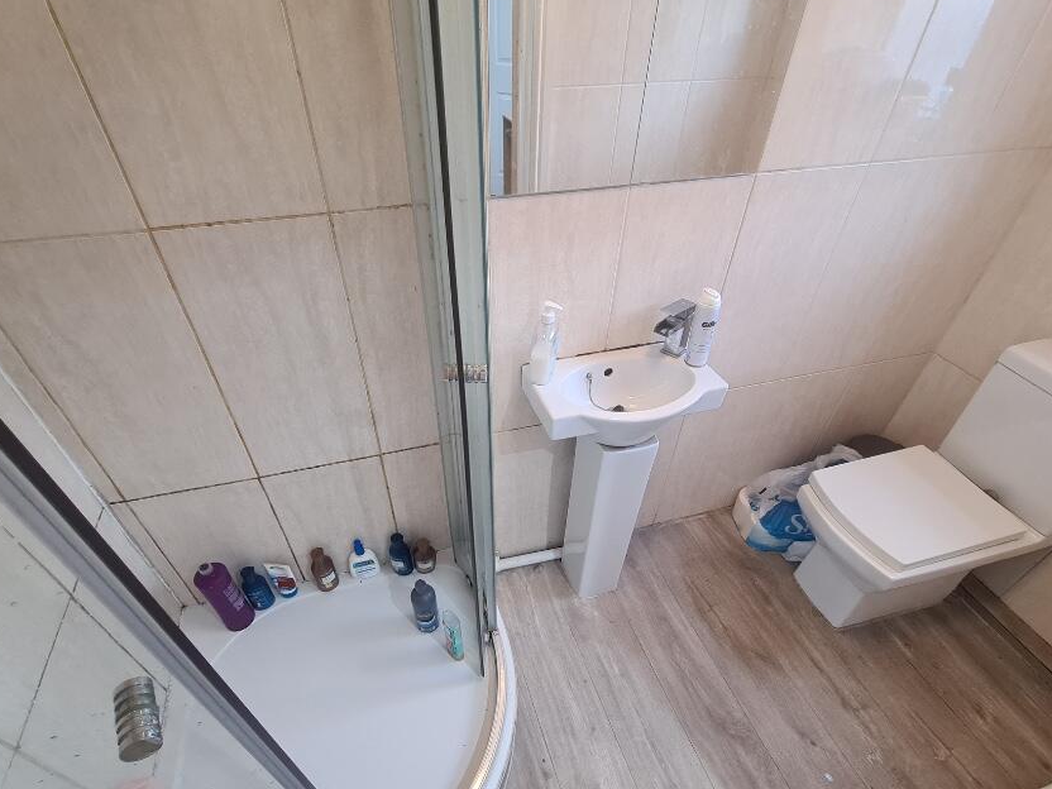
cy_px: 445
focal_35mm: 16
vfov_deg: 77.7
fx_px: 486
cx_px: 508
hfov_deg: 94.5
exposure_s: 1/50
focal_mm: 2.2
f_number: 2.2
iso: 400
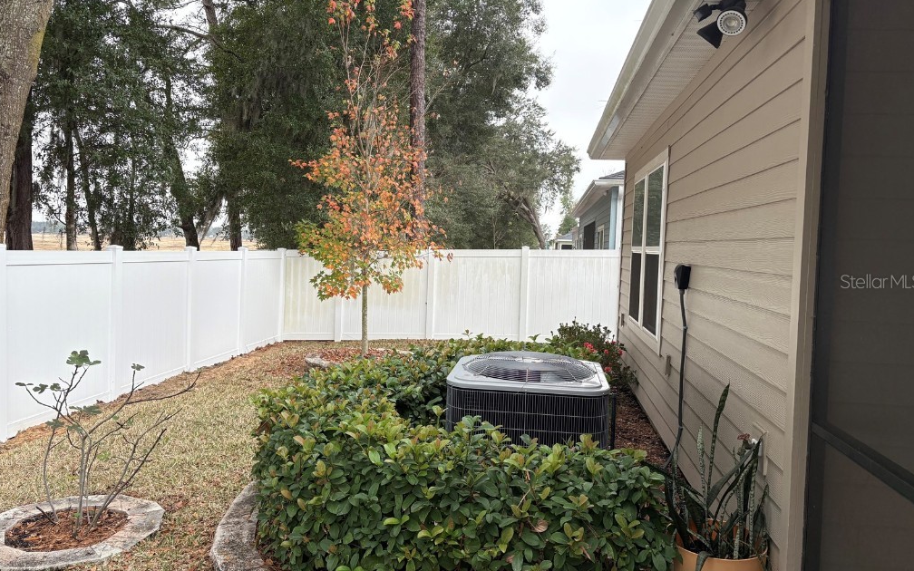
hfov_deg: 66.5
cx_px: 462
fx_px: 697
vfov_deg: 44.5
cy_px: 281
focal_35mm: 28
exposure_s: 1/539
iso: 64
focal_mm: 5.96
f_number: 1.6
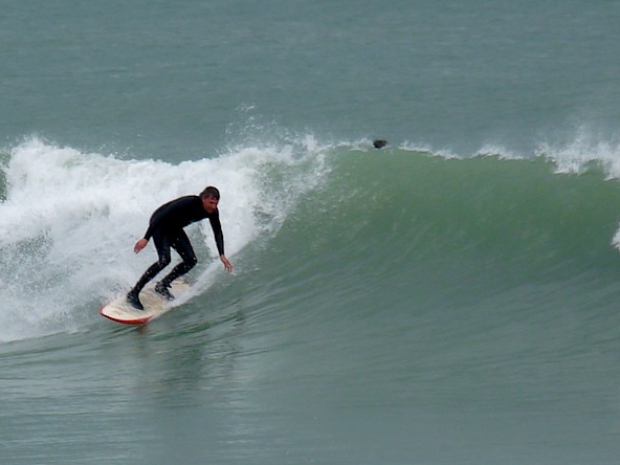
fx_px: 16872
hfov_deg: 2.1
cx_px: 196
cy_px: 282
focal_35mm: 942
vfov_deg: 1.6
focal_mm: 68.7
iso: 100
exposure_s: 1/160
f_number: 4
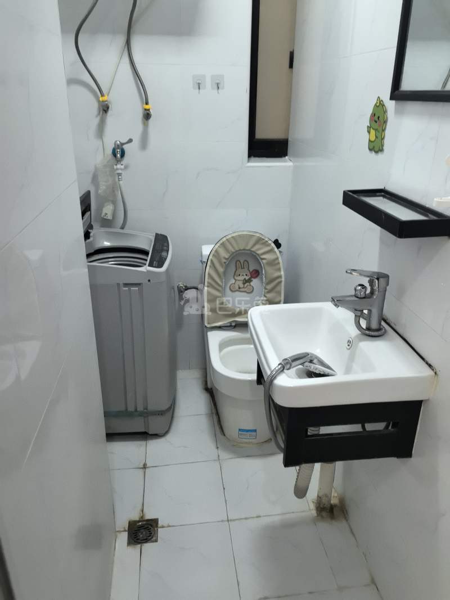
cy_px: 300
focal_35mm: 27
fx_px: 468
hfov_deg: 51.3
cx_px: 225
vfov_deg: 65.3
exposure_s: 1/100
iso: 640
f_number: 2
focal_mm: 5.75
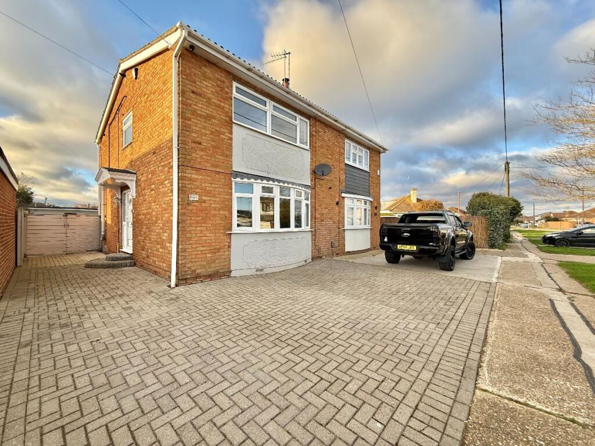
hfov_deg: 102.1
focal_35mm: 14
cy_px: 223
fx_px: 241
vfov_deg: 85.7
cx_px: 298
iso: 50
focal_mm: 2.22
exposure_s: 1/324
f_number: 2.2
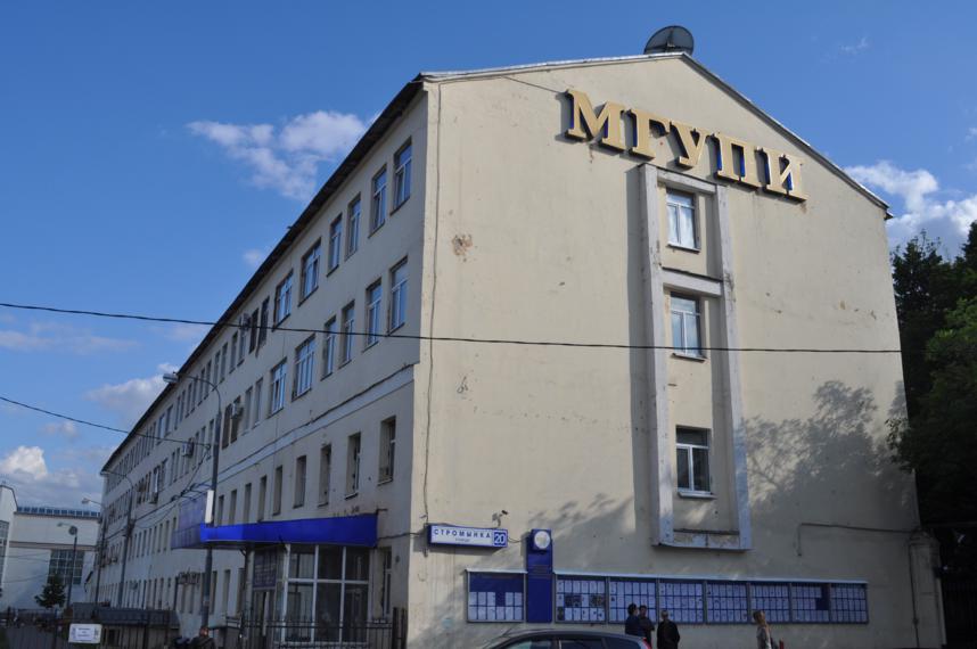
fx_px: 895
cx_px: 488
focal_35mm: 33
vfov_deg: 39.9
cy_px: 324
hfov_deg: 57.3
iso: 200
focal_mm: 22
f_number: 9
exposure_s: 1/320
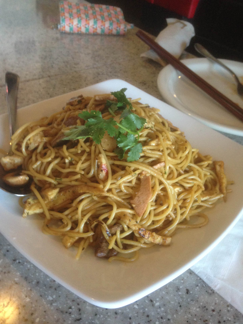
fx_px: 309
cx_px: 122
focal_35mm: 33
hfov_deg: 42.9
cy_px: 162
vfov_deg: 55.4
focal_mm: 4.12
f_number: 2.4
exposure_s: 1/20
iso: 200
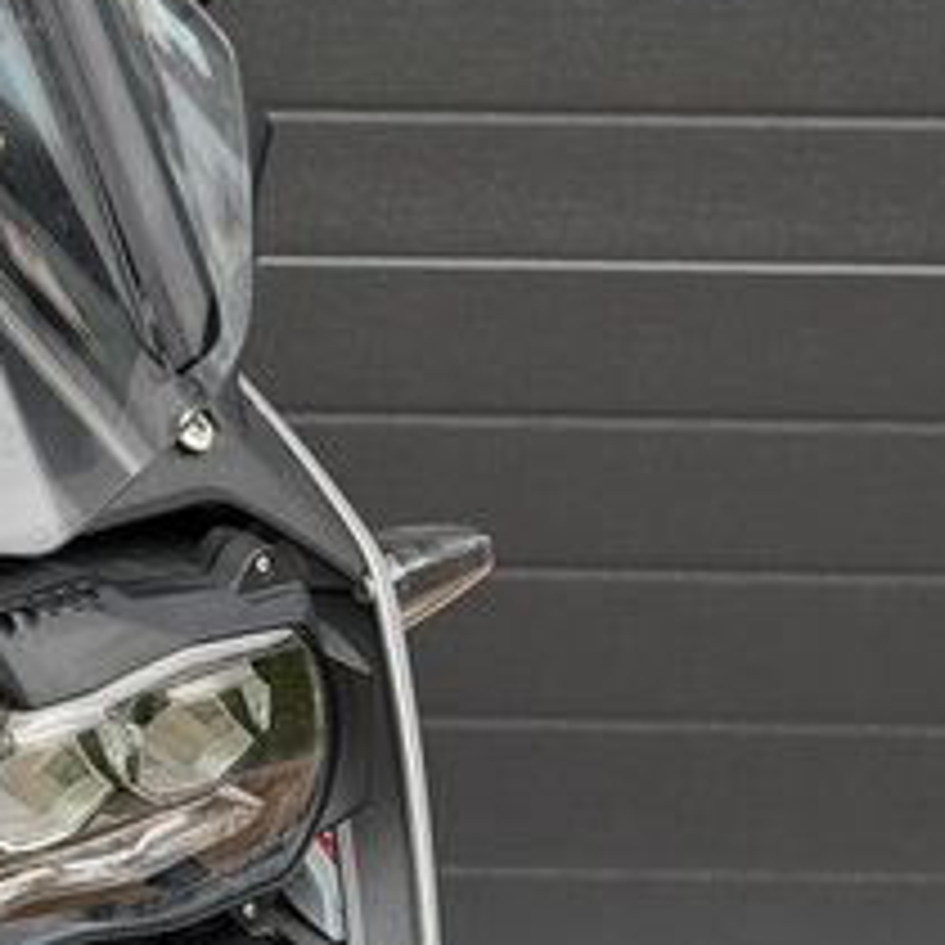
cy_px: -32
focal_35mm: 129
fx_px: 3984
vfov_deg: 13.3
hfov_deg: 12.8
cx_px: -477
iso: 64
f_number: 1.78
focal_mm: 6.76
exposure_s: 1/895
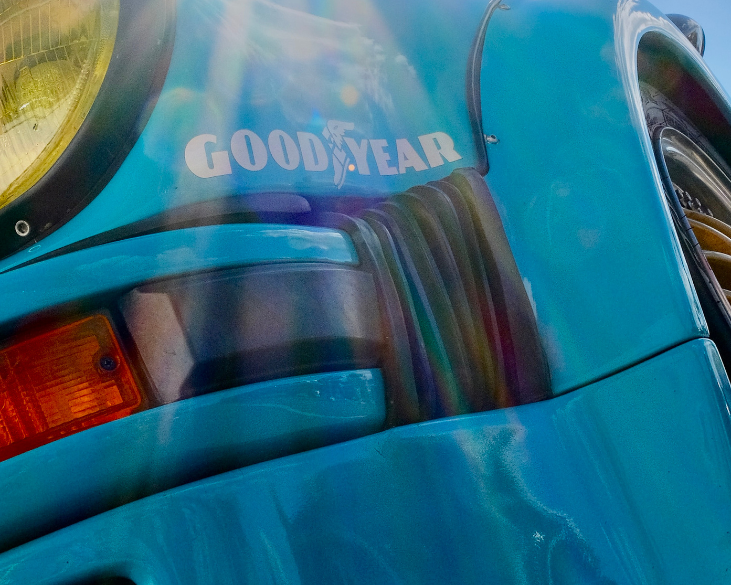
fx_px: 1623
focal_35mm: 75
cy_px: 334
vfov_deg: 20.4
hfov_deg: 25.4
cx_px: 358
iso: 640
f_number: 13
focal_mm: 19.4
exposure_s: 1/1400
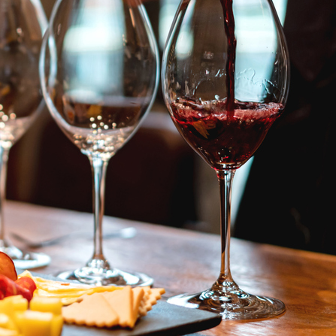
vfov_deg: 13.3
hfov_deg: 13.1
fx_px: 1439
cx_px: -41
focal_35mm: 131
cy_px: 125
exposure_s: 1/160
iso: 500
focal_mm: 55
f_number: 1.8
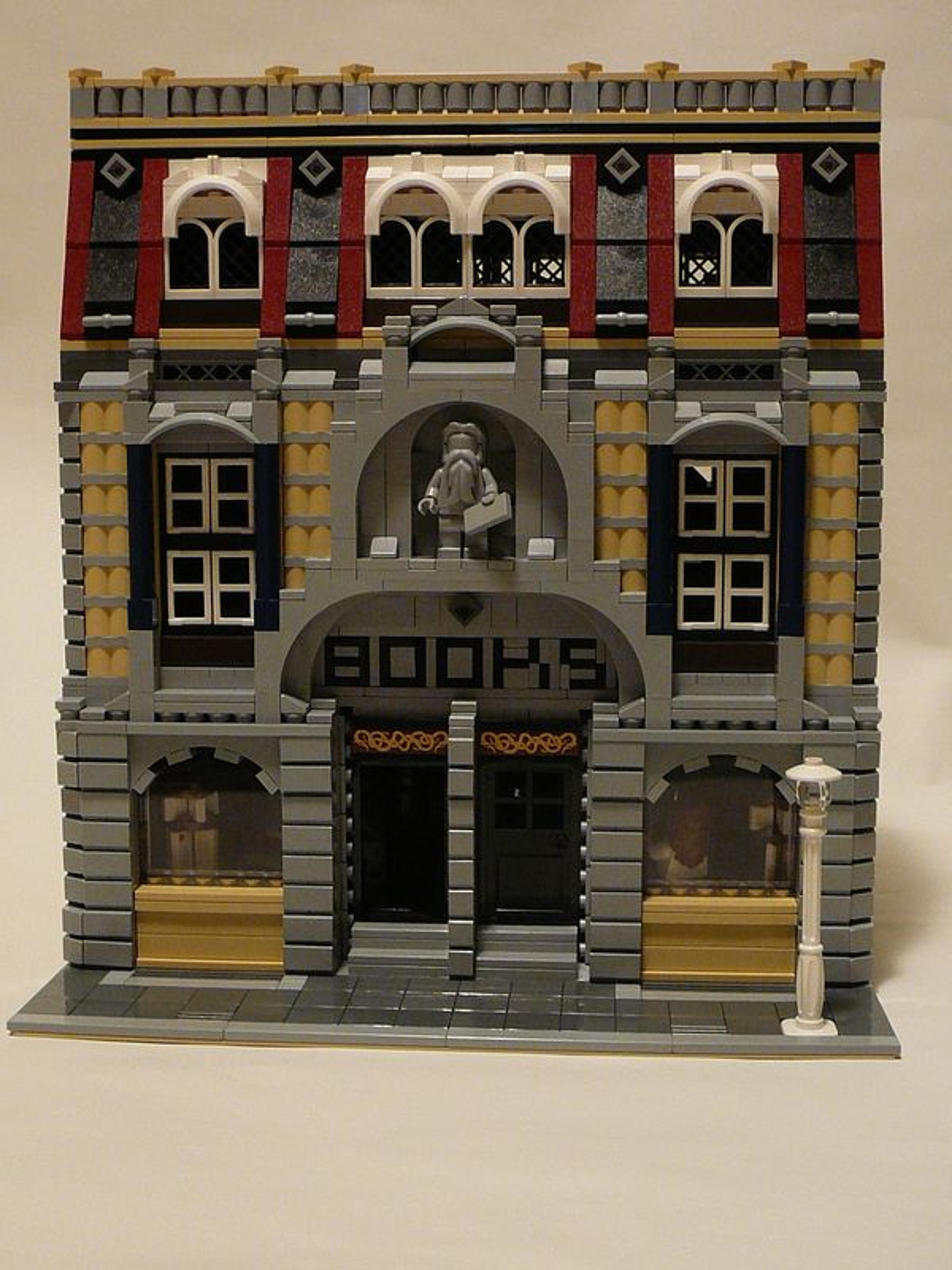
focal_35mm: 49
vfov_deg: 38.9
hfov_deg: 29.7
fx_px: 1797
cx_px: 476
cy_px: 635
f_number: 3
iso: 200
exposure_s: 1/8
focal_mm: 5.8
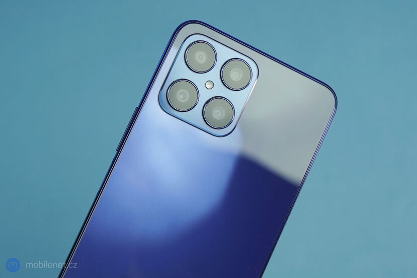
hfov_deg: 38.9
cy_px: 139
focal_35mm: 51
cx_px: 208
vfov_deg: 26.5
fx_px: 590
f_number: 6.3
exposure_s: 1/160
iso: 800
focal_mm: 51
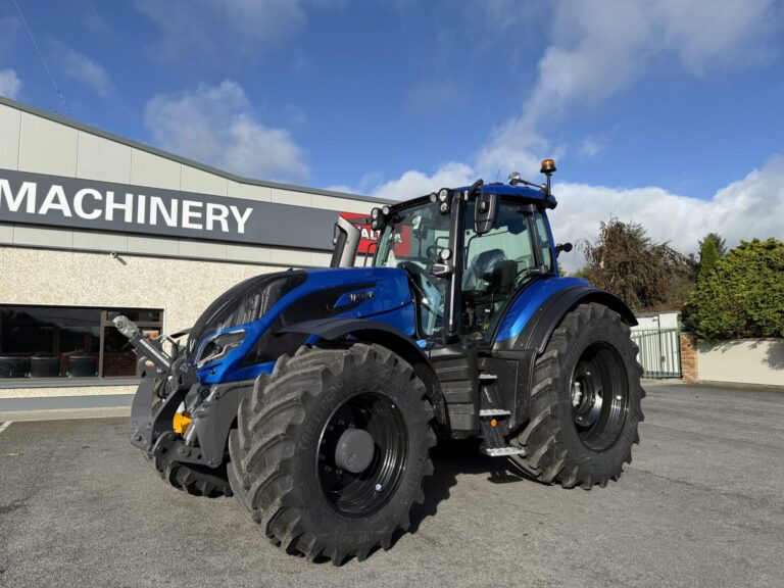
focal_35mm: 24
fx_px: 544
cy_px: 294
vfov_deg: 56.8
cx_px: 392
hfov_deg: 71.6
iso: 80
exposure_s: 1/4673
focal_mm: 6.76
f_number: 1.78
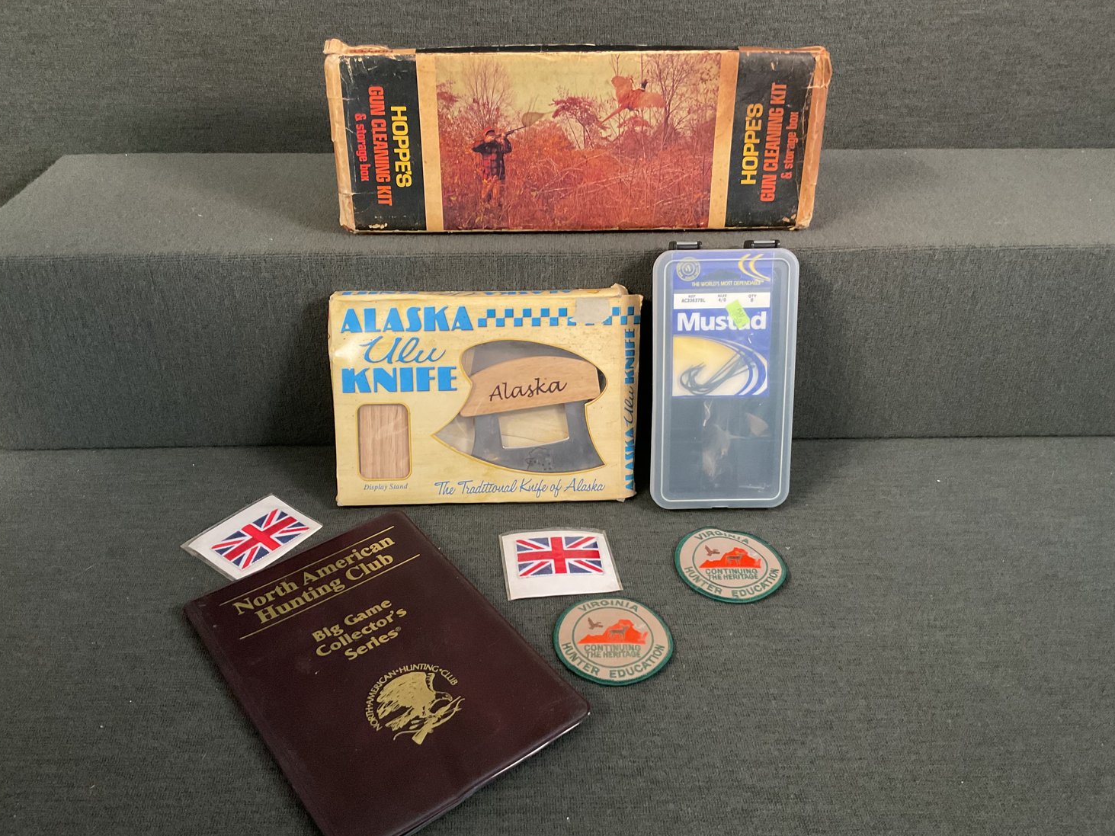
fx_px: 966
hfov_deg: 60.0
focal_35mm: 30
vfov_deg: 46.8
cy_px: 425
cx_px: 541
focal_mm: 3
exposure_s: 1/40
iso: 320
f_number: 1.8
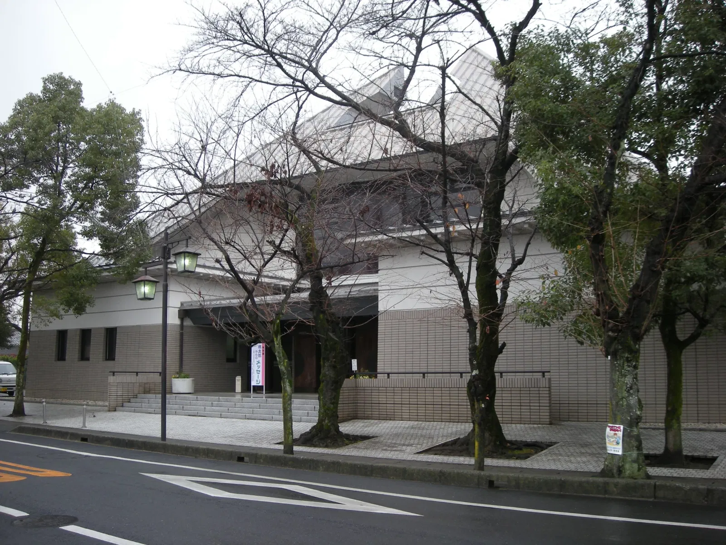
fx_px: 734
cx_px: 363
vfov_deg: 40.7
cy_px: 272
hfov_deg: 52.6
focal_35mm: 35
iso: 64
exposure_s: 1/78.6
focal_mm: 5.7
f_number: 2.8
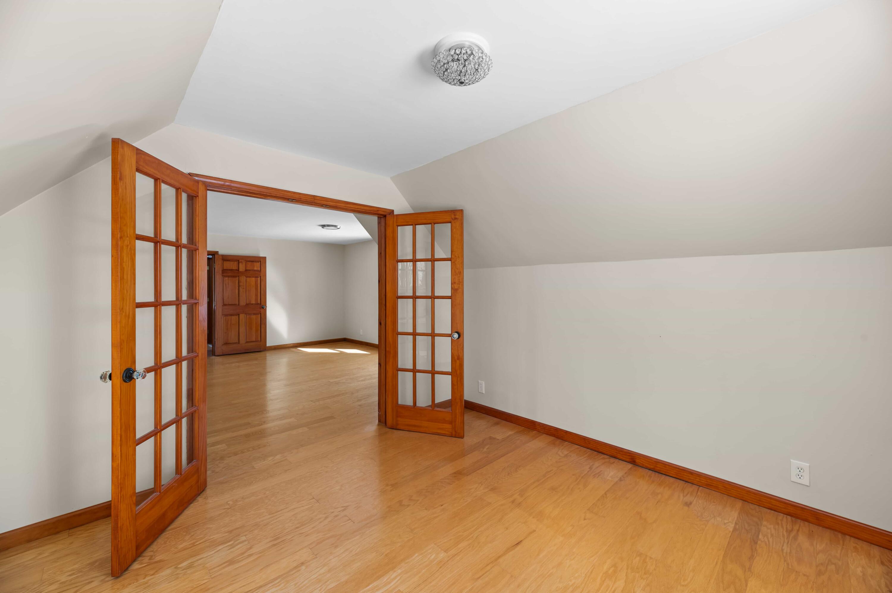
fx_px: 347
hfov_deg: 104.3
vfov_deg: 81.1
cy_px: 296
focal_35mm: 14
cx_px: 446
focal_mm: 14
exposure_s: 1/30
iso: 800
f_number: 8
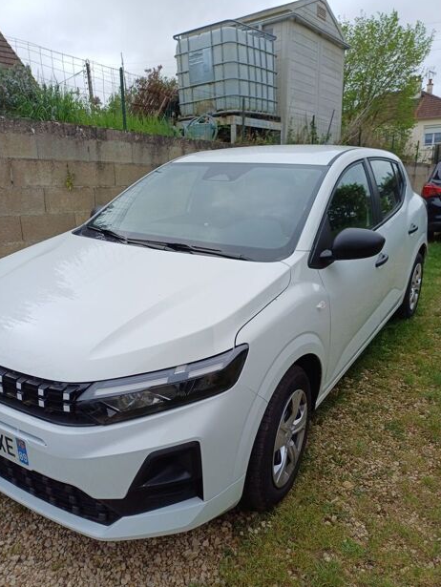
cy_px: 293
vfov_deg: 67.3
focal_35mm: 26
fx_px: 441
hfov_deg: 53.1
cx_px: 220
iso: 50
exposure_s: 1/678
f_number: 1.8
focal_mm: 4.65
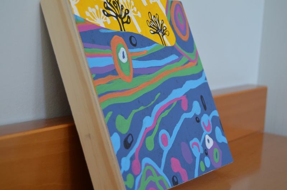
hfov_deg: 32.0
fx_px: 501
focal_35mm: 63
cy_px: 95
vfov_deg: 21.5
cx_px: 144
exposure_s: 1/60
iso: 400
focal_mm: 42
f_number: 5
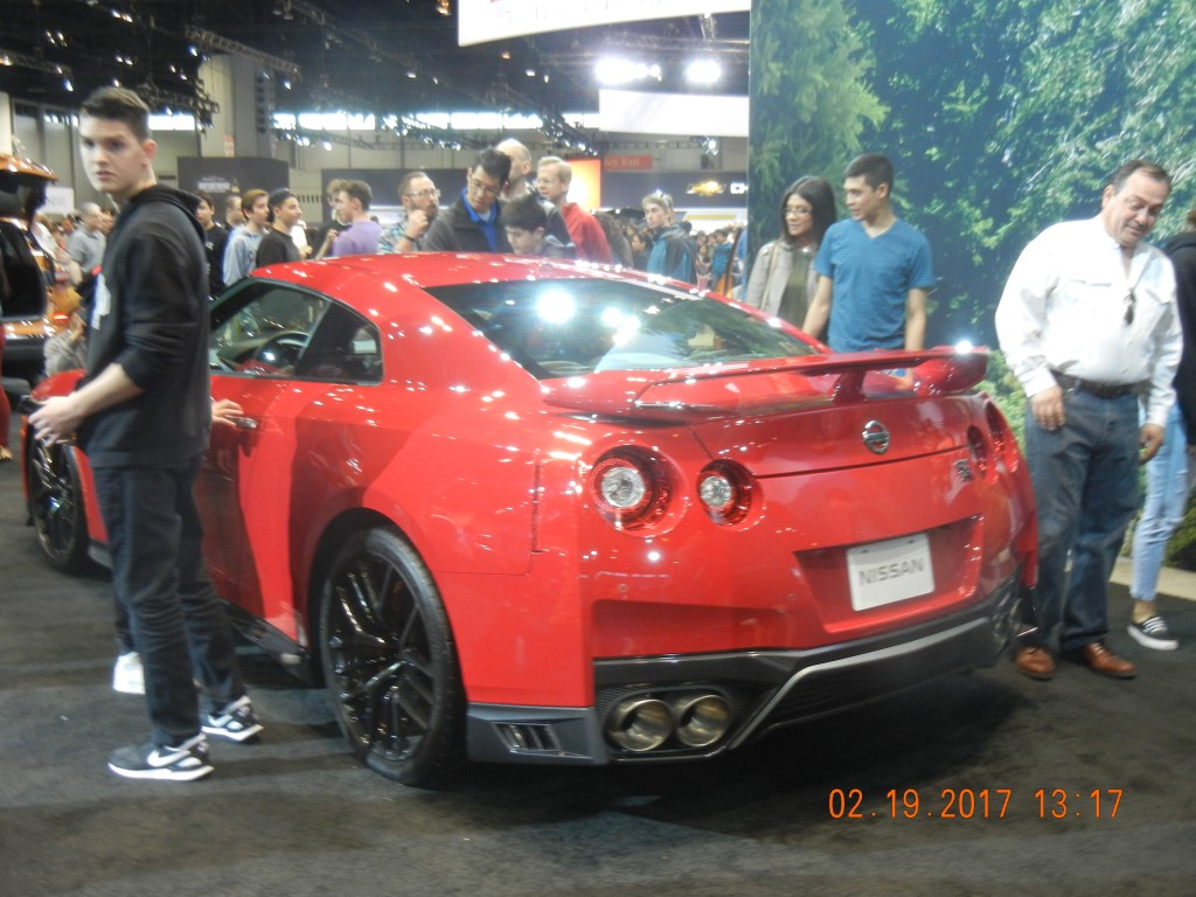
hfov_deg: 47.9
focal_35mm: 39
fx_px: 1347
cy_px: 448
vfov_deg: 36.8
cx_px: 598
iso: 400
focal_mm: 7.1
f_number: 3.7
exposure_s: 1/30.8
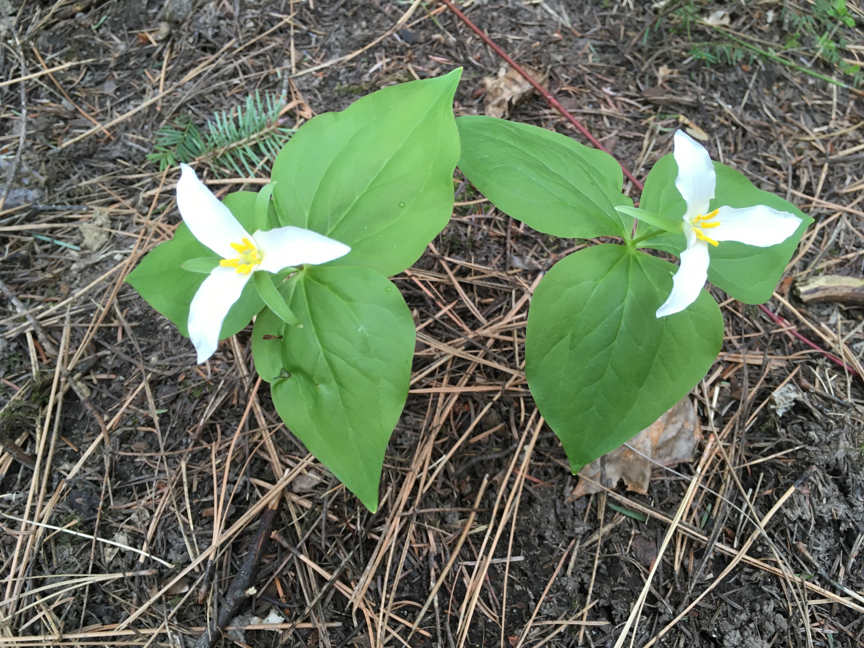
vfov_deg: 48.2
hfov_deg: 61.7
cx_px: 432
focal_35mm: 29
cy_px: 324
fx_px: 724
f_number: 2.2
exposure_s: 1/40
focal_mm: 4.15
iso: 25
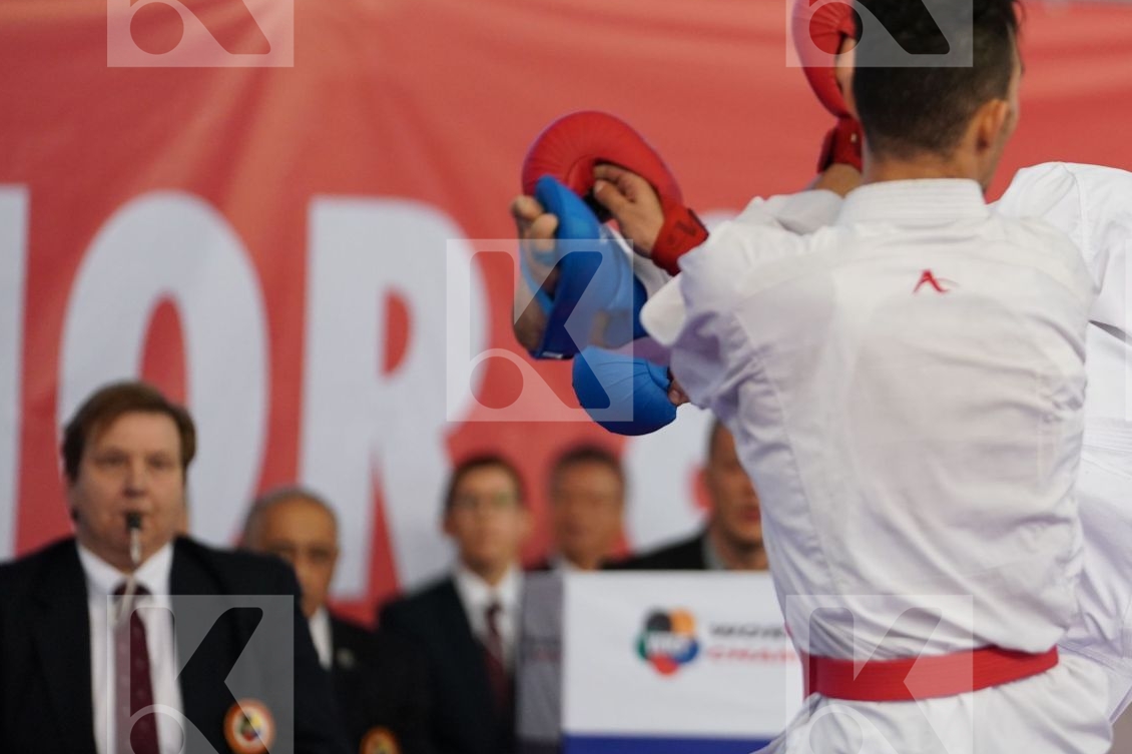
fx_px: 9368
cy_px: 330
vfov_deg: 4.6
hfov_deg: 6.9
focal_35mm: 298
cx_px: 880
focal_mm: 187
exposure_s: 1/1000
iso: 2000
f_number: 2.8
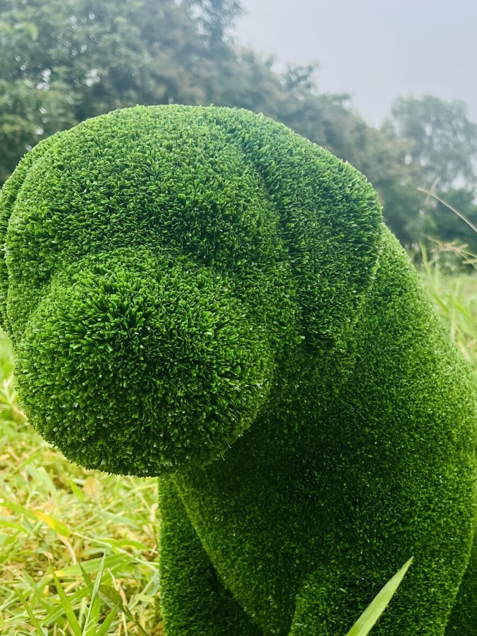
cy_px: 406
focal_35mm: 56
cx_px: 335
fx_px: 1029
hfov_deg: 25.9
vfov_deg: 34.1
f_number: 1.6
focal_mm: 5.1
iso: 50
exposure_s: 1/787
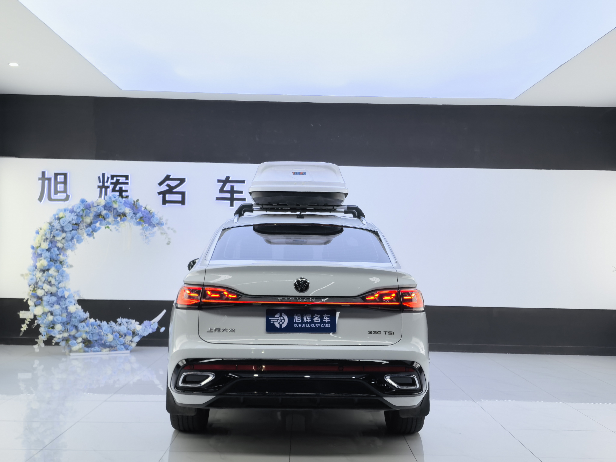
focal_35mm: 43
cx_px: 308
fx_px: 765
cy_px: 231
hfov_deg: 43.9
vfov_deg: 33.6
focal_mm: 5.75
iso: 50
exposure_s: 1/204
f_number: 2
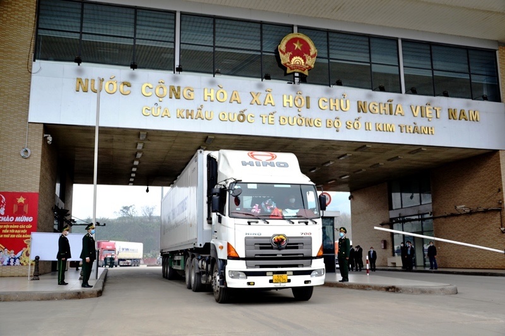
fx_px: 505
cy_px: 168
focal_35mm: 36
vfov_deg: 36.9
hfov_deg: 53.1
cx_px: 252
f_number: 4.5
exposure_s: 1/80
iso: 200
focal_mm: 24
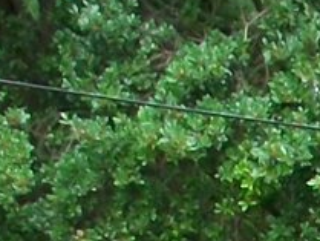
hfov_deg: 7.2
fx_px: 2275
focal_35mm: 246
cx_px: 921
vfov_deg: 5.6
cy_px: 730
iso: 80
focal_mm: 5.7
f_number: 2.8
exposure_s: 1/60
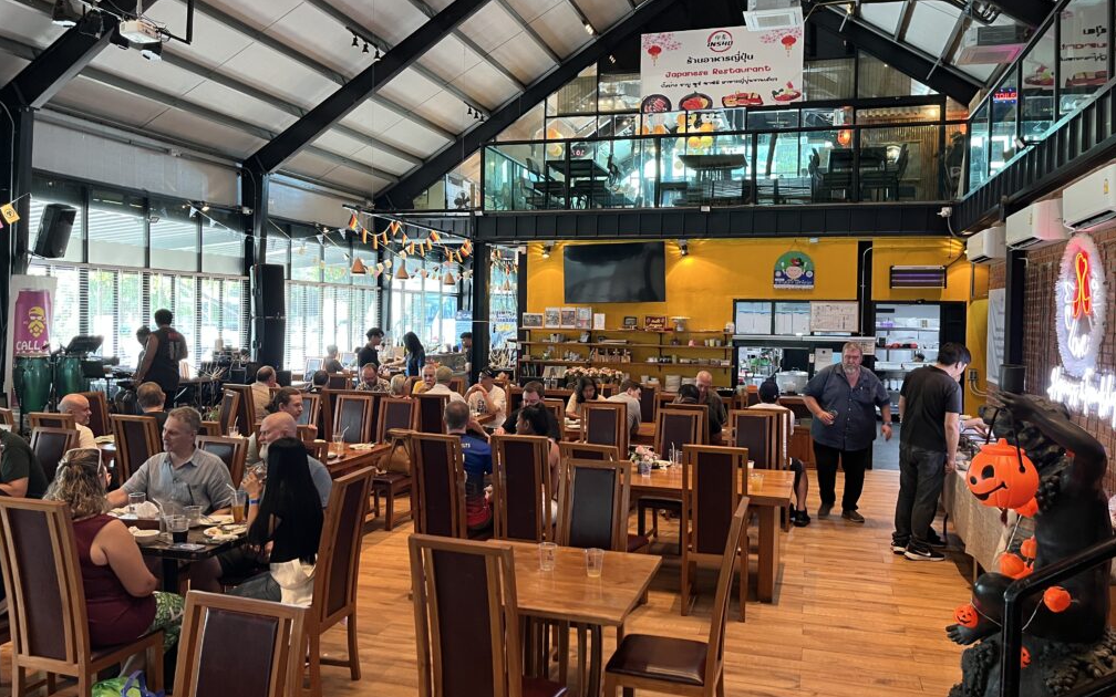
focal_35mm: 28
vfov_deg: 44.5
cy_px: 333
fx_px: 852
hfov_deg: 66.5
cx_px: 562
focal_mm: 5.1
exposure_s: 1/50
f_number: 1.6
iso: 250
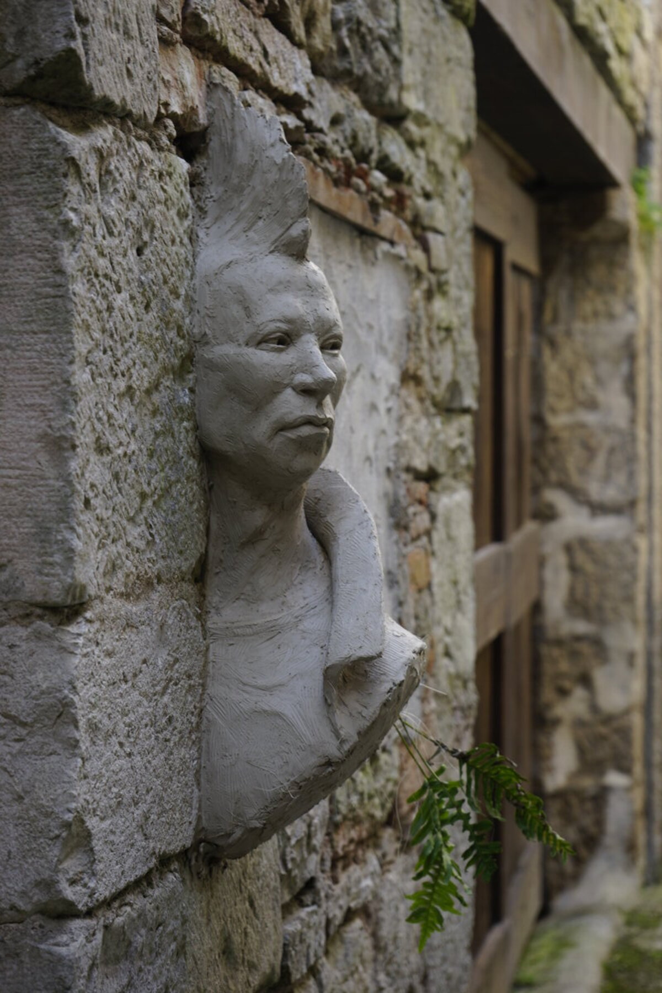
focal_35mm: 70
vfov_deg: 28.8
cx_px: 331
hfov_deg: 19.5
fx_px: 1931
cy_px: 496
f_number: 5.6
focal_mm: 70
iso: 160
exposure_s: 1/20
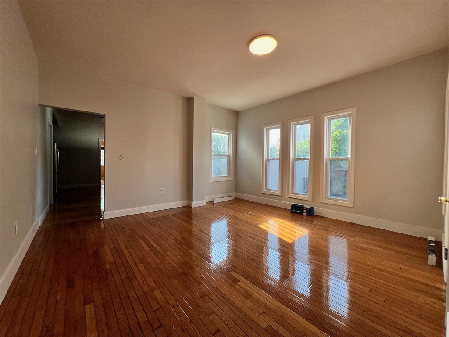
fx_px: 169
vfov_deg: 89.9
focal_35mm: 13
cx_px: 224
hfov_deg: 106.2
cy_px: 168
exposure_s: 1/122
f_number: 1.8
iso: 32
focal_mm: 1.57
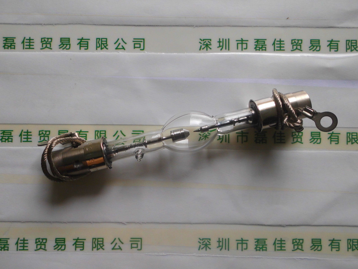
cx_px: 179
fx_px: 321
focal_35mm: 31
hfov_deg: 58.4
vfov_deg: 45.4
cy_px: 134
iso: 100
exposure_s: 1/107
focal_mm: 5.5
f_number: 3.5
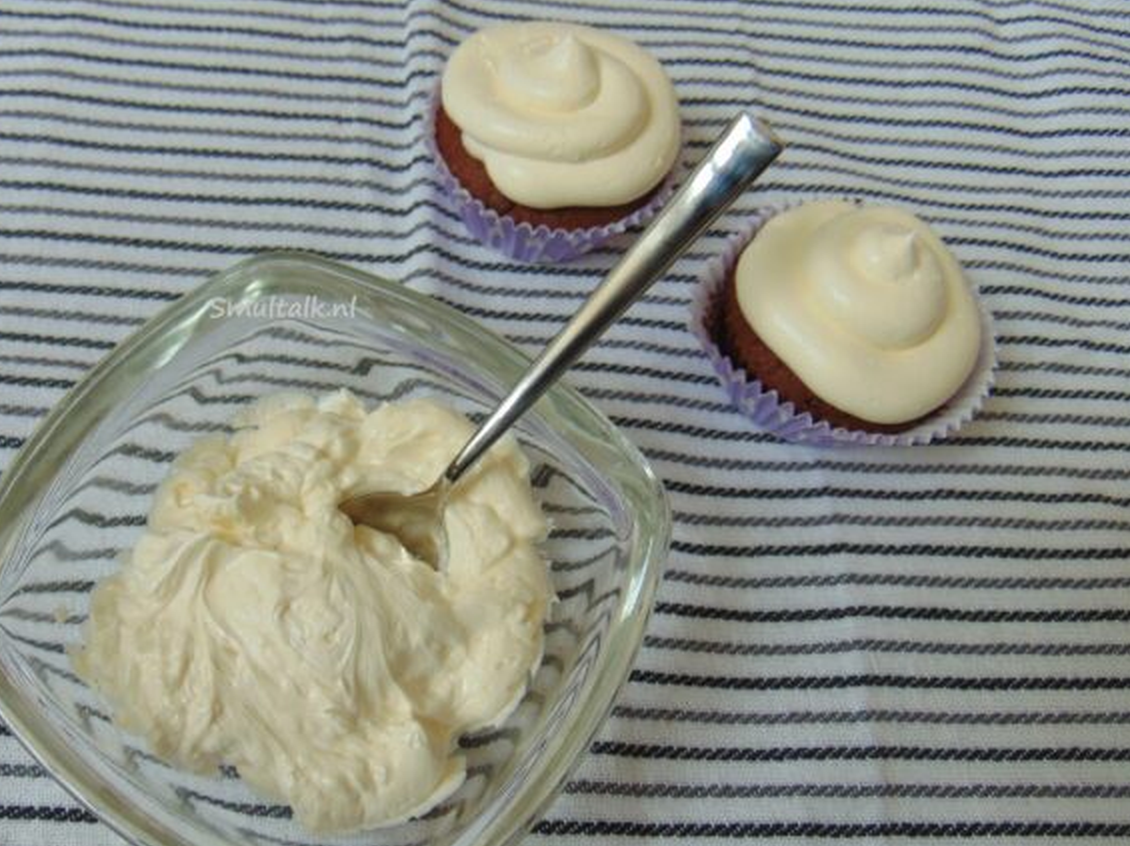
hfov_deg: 57.9
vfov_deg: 45.4
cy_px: 443
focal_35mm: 31
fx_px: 1011
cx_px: 446
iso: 80
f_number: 3
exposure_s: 1/50
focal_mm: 4.5
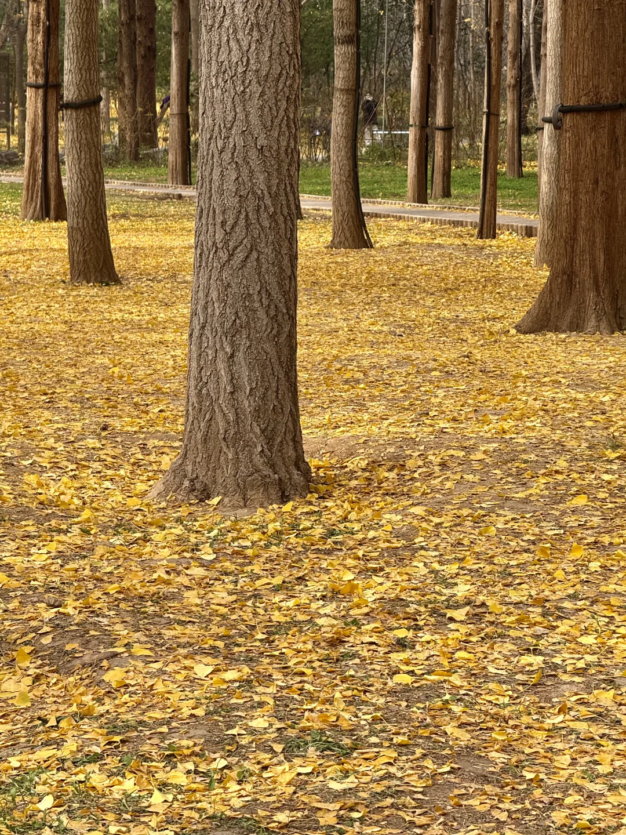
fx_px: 2893
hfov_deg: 12.3
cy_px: 418
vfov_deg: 16.4
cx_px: 313
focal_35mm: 120
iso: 50
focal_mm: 15.66
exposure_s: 1/285
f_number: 2.8
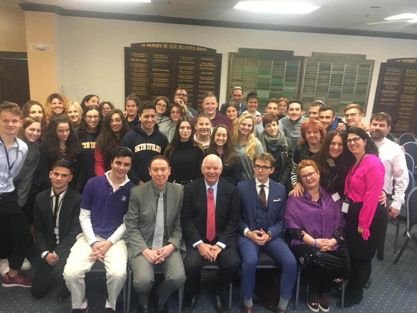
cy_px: 156
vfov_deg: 48.2
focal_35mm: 29
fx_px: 349
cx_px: 208
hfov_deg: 61.7
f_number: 2.2
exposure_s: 1/15
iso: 200
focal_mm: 4.15
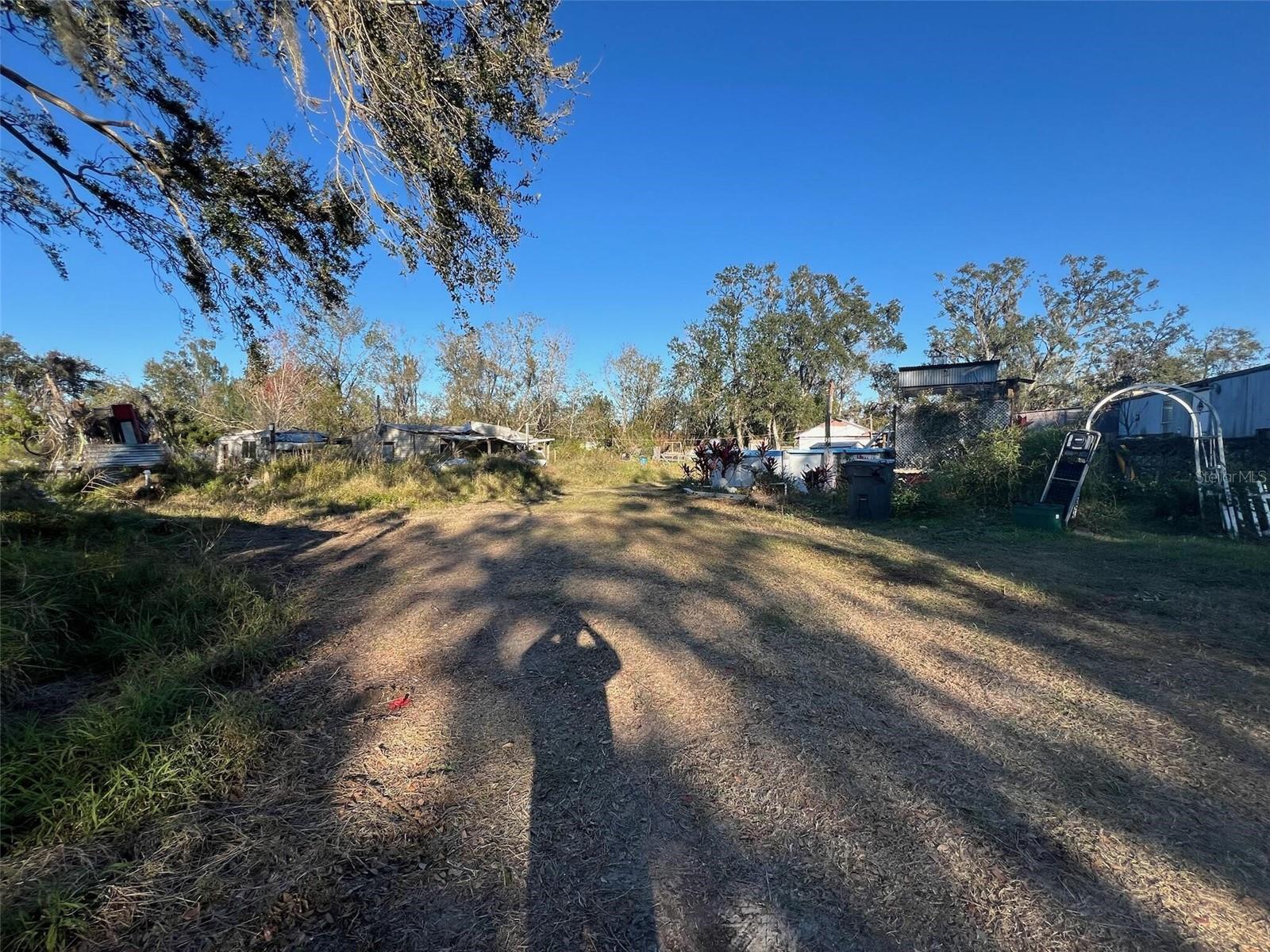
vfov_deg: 89.9
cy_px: 476
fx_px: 477
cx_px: 635
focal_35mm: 13
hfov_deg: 106.2
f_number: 1.8
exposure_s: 1/774
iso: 32
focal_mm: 1.57
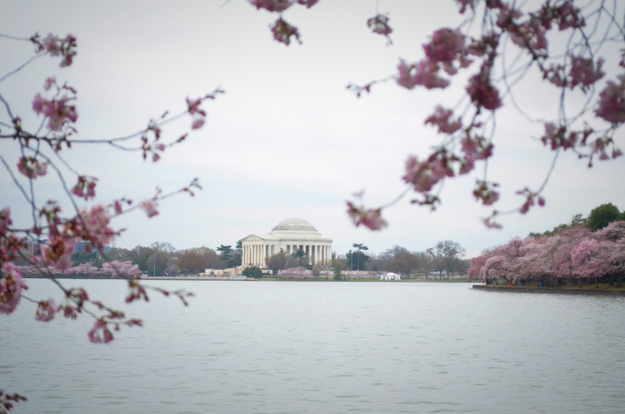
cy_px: 207
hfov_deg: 27.0
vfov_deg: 18.1
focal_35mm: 75
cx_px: 312
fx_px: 1299
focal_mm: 50
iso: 5000
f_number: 5.6
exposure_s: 1/4000
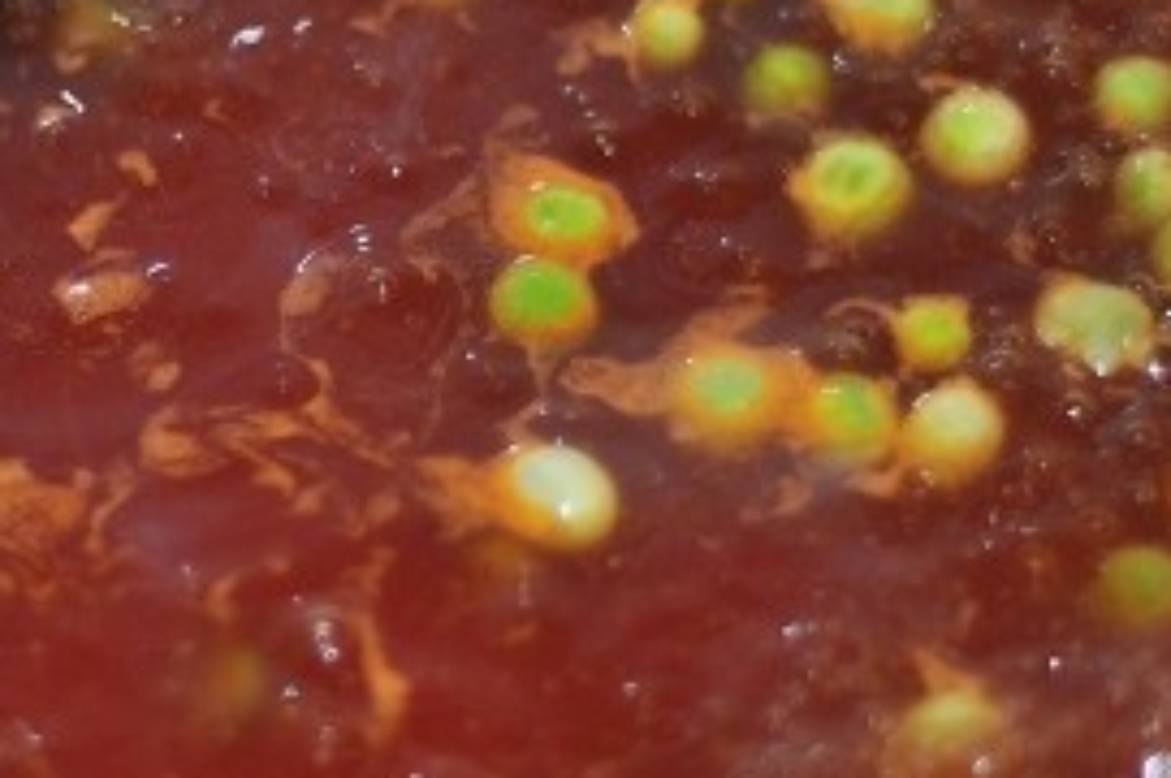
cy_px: 309
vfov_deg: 7.7
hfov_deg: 11.6
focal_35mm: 177
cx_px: 207
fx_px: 5750
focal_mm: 50
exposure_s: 1/60
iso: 200
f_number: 1.8
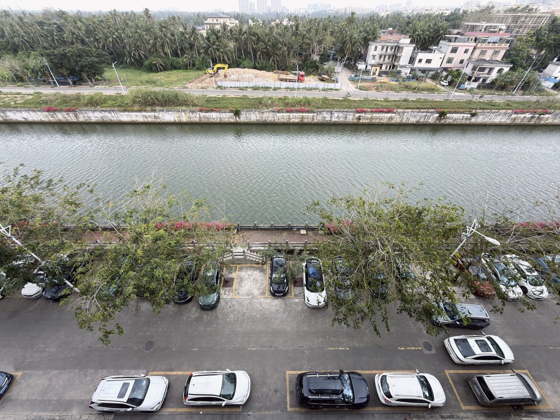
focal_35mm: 14
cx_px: 280
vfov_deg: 85.7
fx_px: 226
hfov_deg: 102.1
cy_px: 210
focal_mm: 2.22
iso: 64
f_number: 2.2
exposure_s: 1/121
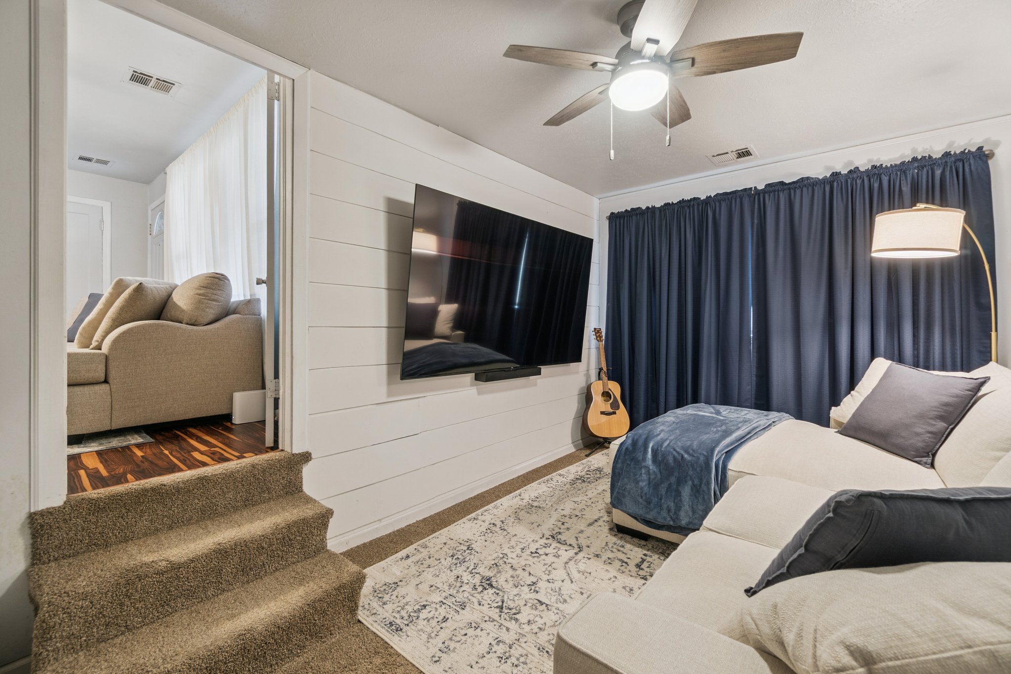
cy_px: 337
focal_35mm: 15
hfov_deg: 100.4
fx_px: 421
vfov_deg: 77.3
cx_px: 506
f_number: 6.3
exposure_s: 1/5
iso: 200
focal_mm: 10
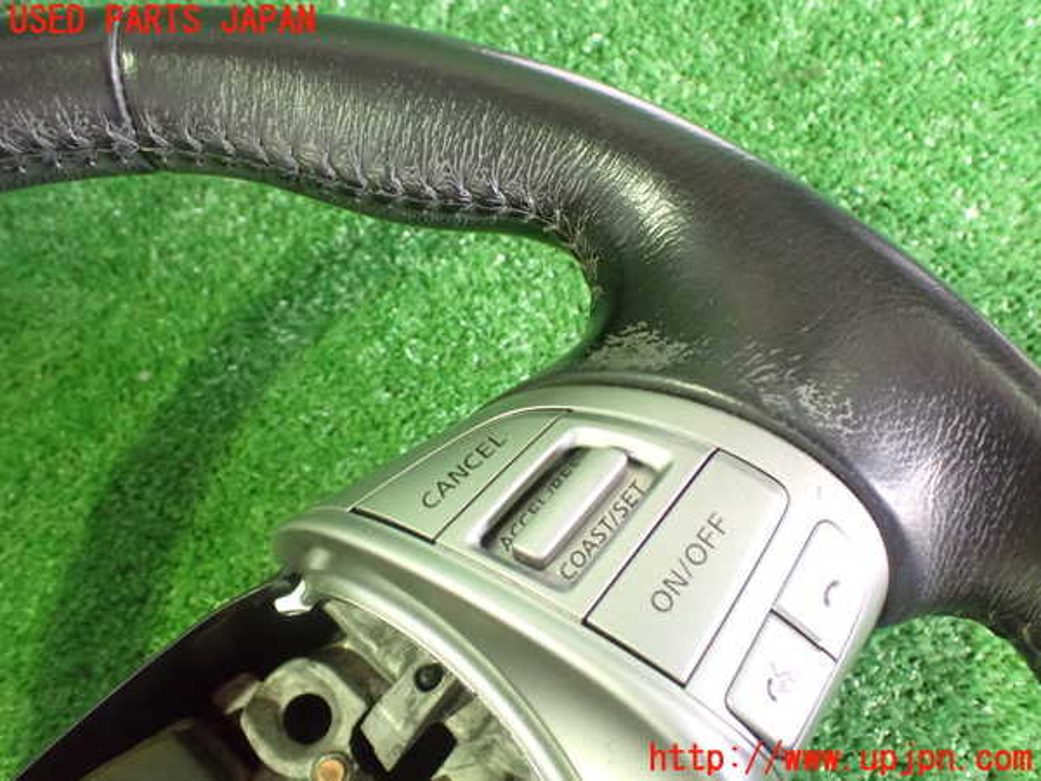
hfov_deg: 60.0
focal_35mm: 30
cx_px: 520
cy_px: 390
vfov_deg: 46.8
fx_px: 902
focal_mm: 5.4
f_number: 2.3
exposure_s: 1/30
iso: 1250
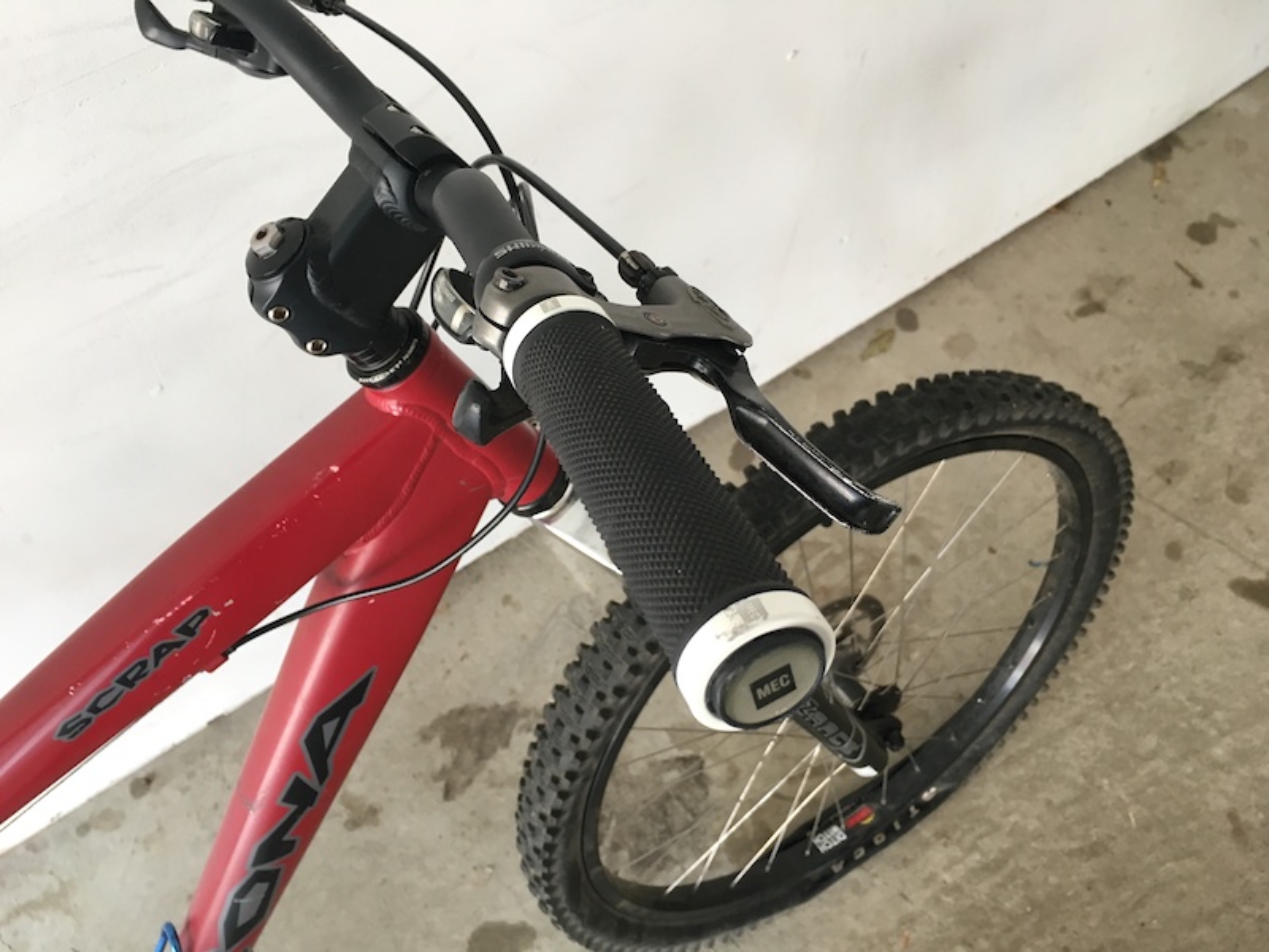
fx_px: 1063
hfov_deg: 61.7
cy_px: 476
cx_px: 634
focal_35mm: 29
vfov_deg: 48.2
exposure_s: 1/30
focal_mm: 4.15
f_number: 2.2
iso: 80
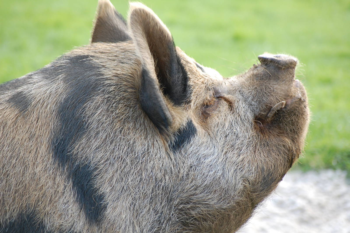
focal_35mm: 202
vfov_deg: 6.8
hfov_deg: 10.2
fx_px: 1967
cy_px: 116
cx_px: 175
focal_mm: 135
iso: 400
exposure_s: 1/160
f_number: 5
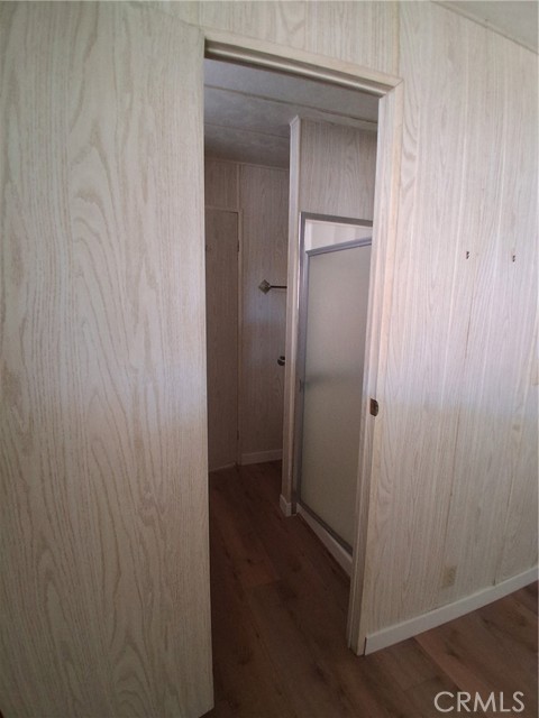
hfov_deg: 74.7
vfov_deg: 91.0
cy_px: 359
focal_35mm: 17
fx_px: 353
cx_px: 270
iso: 400
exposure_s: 1/30
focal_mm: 1.4
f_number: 2.2
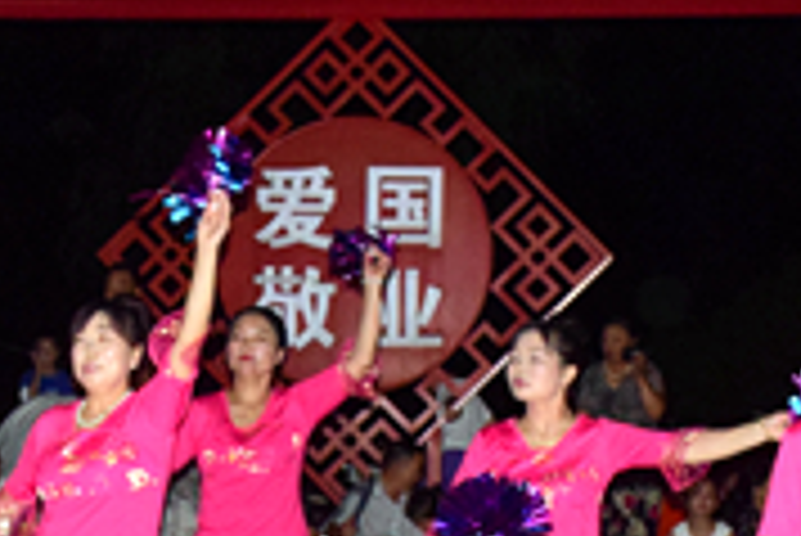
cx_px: 274
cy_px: 489
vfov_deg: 9.2
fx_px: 3296
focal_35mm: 148
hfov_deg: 13.8
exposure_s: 1/200
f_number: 5.6
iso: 2500
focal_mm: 22
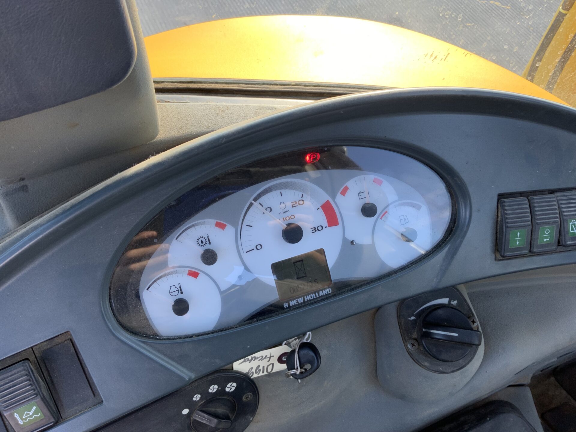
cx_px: 288
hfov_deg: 61.7
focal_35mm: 29
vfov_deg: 48.2
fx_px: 483
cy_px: 216
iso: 32
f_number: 1.8
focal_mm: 3
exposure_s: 1/122
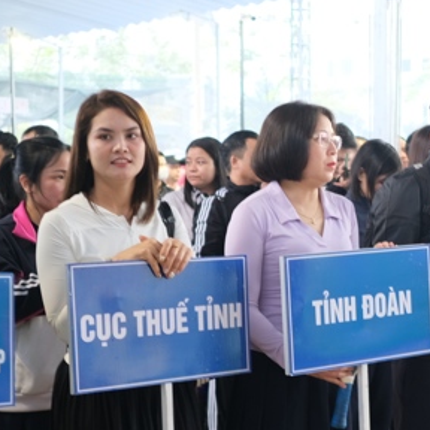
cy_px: 281
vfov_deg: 18.6
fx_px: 1307
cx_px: 426
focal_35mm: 93
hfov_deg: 18.2
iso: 400
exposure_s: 1/30
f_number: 2
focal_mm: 23
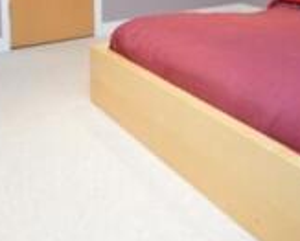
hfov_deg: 44.0
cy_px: -23
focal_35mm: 41
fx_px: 365
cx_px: 204
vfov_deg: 32.3
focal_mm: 10
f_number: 3.5
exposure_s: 1/60
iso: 1000
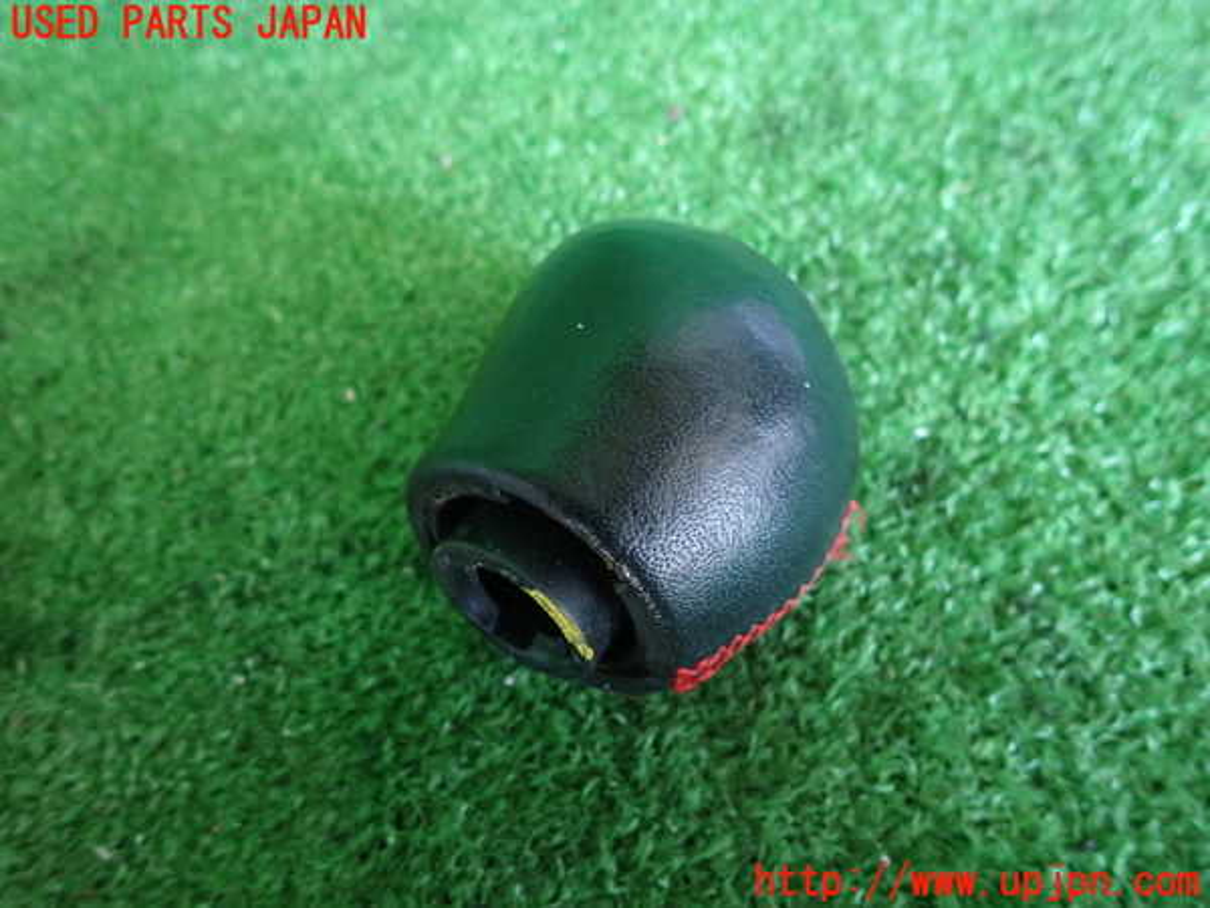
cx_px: 605
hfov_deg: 69.4
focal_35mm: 25
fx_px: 874
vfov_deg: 54.9
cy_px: 454
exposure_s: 1/30
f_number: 2
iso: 320
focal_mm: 4.5
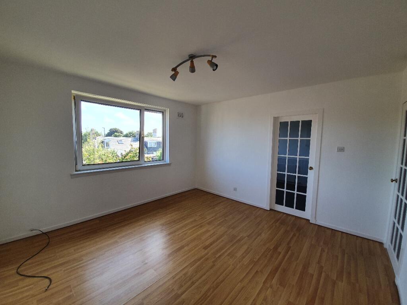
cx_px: 204
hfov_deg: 106.2
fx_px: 153
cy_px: 152
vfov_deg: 89.9
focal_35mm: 13
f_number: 2.2
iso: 50
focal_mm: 1.8
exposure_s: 1/100
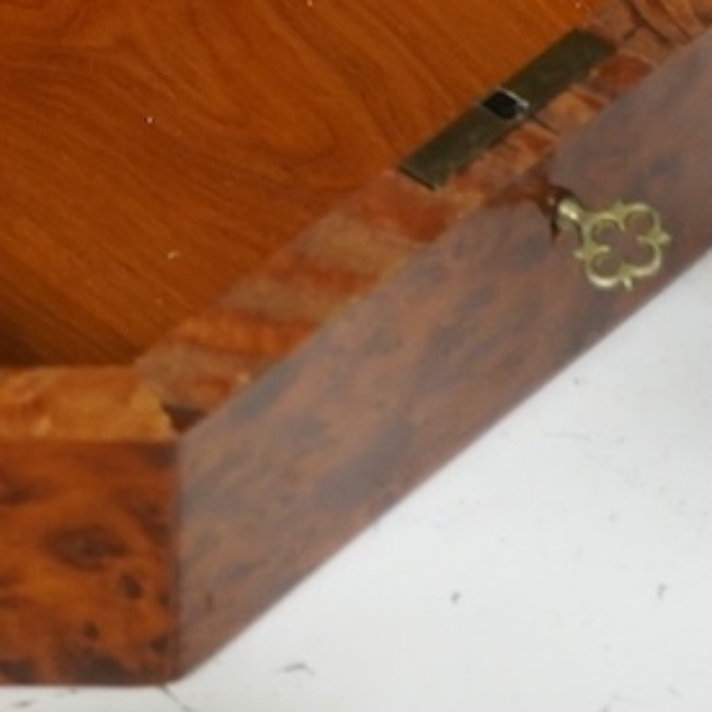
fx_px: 4794
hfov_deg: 8.4
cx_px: -254
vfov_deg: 8.2
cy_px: -515
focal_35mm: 206
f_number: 5
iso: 2500
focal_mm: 39
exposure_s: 1/80
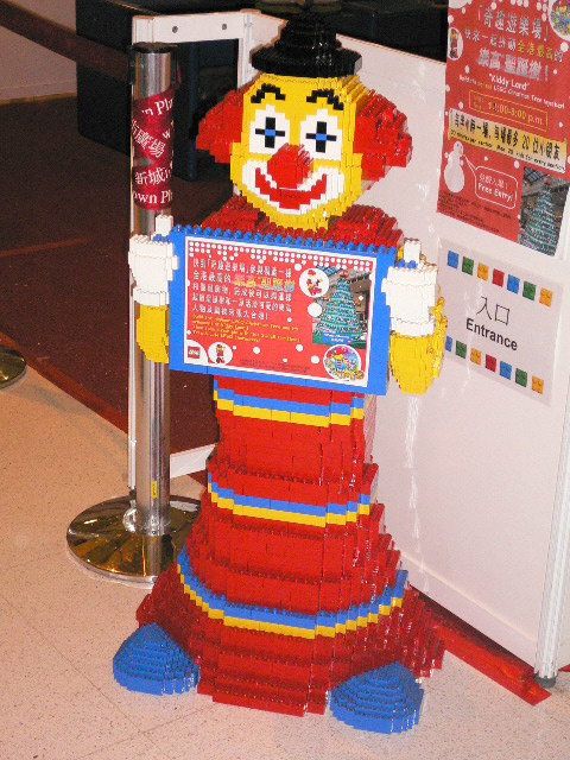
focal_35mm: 66
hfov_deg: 22.3
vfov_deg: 29.4
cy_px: 380
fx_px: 1449
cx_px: 285
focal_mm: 11
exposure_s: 1/60
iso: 400
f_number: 4
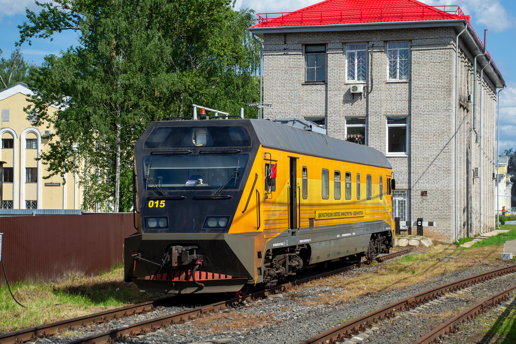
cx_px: 258
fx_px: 1118
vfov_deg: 17.5
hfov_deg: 26.0
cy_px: 172
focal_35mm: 78
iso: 200
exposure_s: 1/800
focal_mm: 52
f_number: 6.3
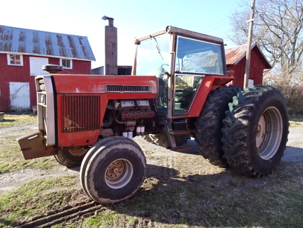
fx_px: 210
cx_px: 152
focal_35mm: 24
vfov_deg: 56.8
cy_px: 114
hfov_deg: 71.6
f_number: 3.5
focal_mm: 4.1
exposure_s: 1/200
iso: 80
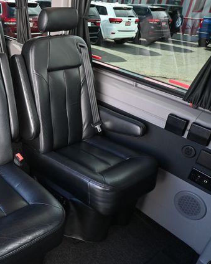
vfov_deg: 52.9
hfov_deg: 39.8
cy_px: 132
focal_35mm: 34
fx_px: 265
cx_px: 17
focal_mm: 16
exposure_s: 1/125
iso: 640
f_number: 3.5
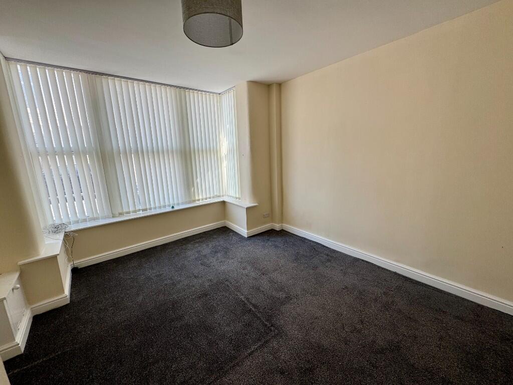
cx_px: 256
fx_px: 207
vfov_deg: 85.7
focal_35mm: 14
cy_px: 192
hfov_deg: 102.1
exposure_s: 1/155
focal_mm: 2.22
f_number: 2.2
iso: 40
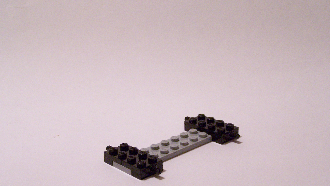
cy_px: 124
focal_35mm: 64
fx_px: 560
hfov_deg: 32.8
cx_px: 171
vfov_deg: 18.8
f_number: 3.1
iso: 400
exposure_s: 1/20
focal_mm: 9.3
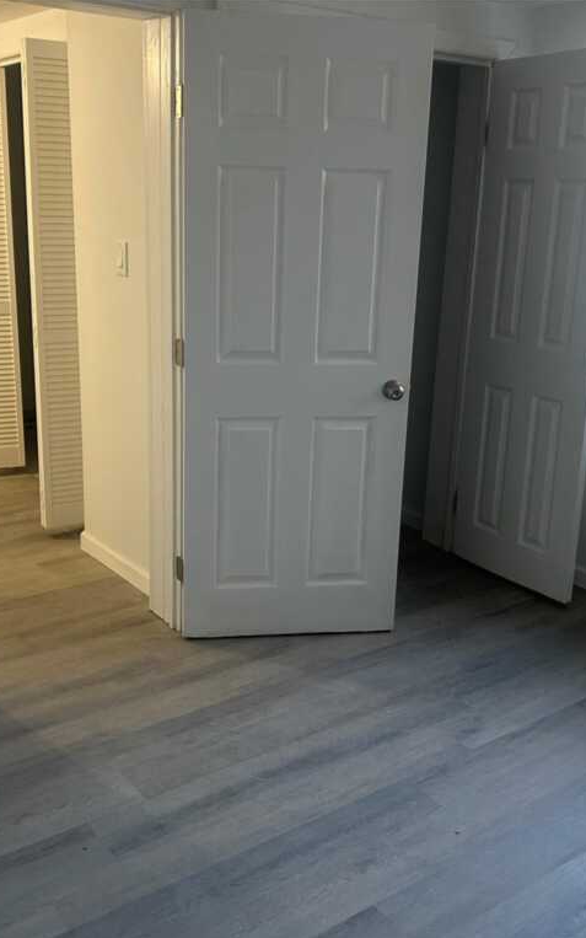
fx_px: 945
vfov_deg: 52.7
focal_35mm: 37
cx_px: 279
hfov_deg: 34.4
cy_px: 471
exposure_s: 1/60
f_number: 1.5
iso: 160
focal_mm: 5.7
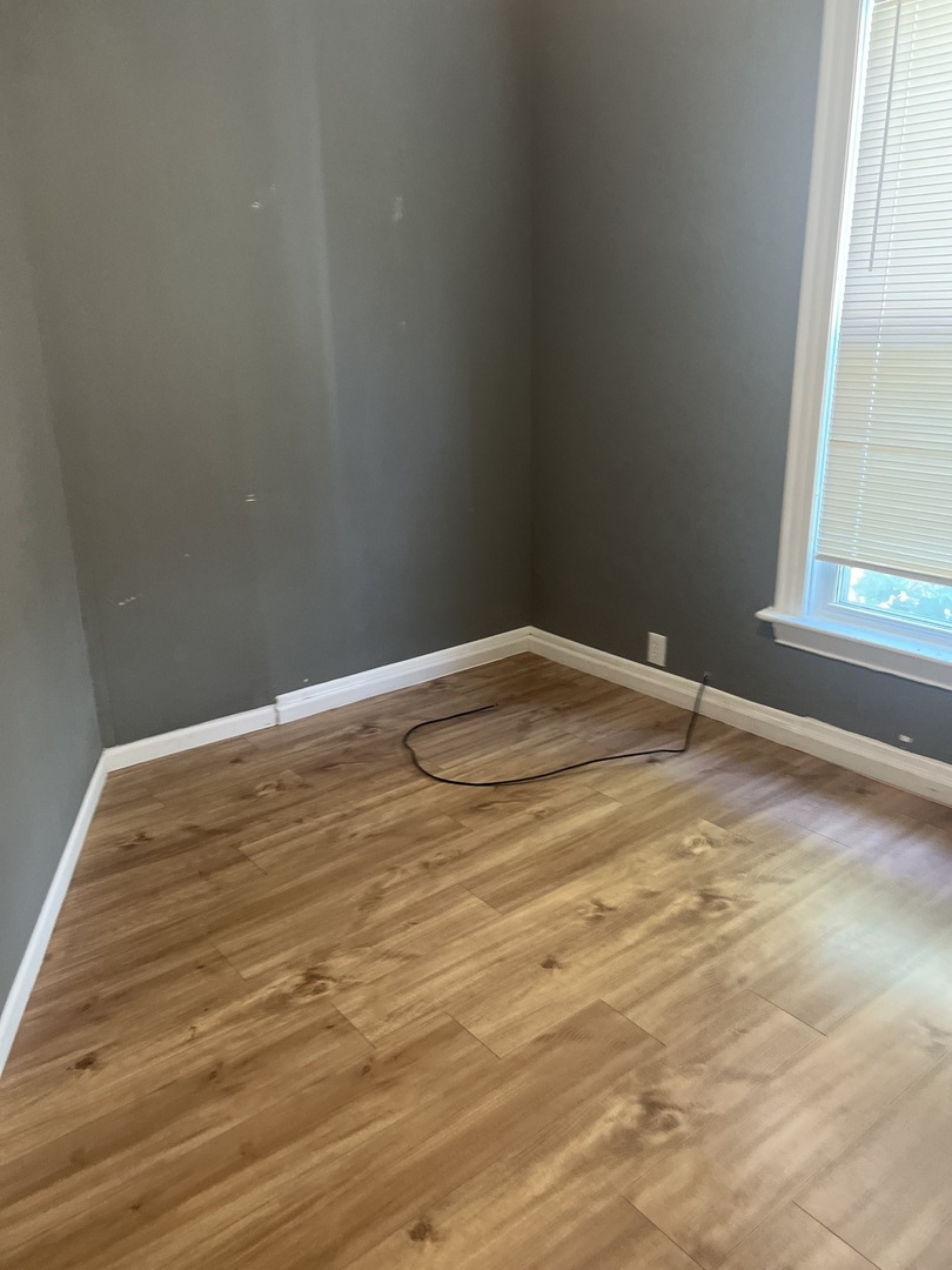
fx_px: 953
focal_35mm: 26
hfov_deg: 53.1
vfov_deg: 67.3
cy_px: 635
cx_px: 476
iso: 400
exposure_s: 1/40
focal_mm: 5.7
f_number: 1.5
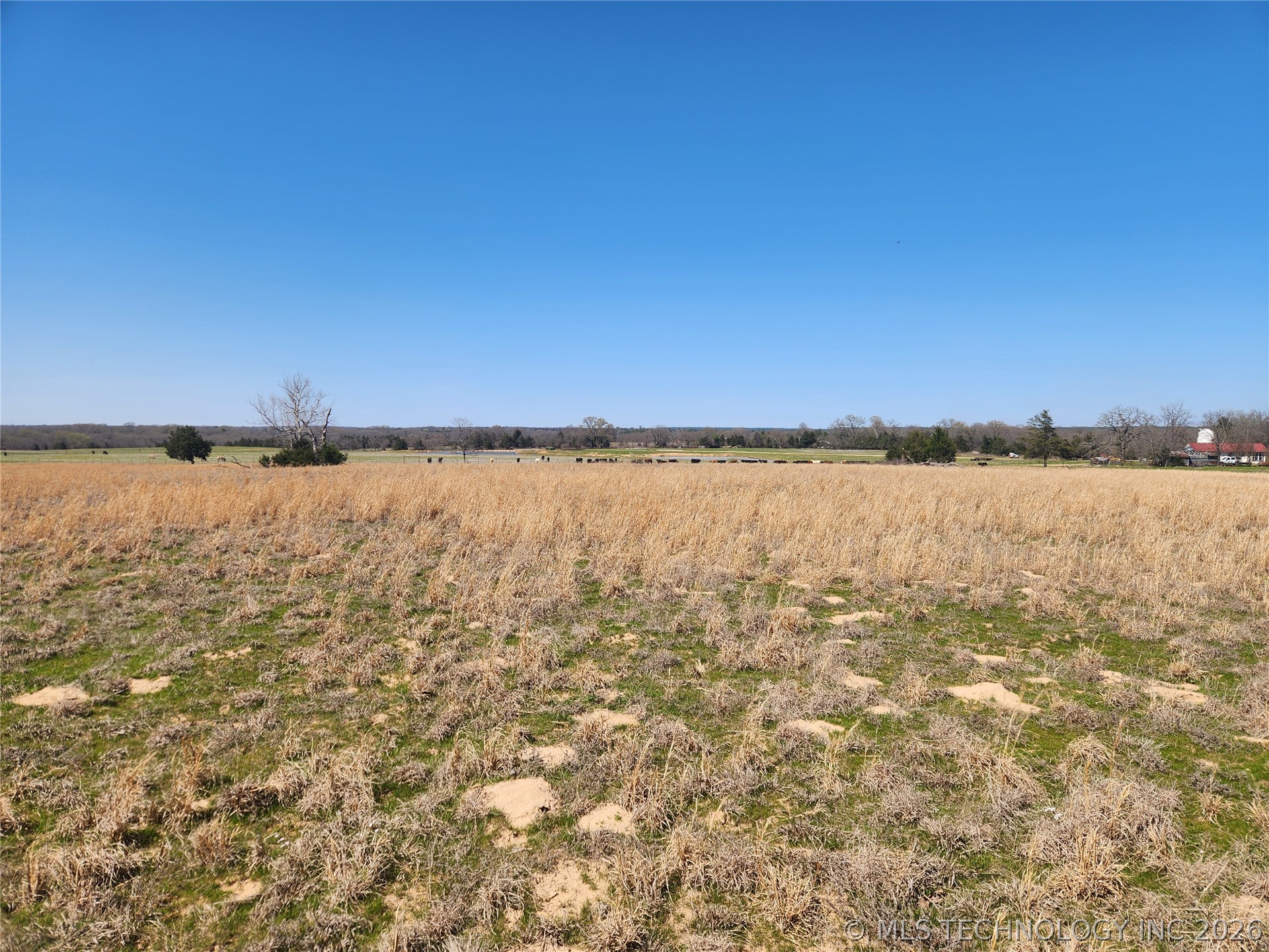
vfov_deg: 58.9
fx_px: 843
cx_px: 634
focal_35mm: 23
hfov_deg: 73.9
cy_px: 476
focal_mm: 5.4
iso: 20
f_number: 1.8
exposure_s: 1/1809
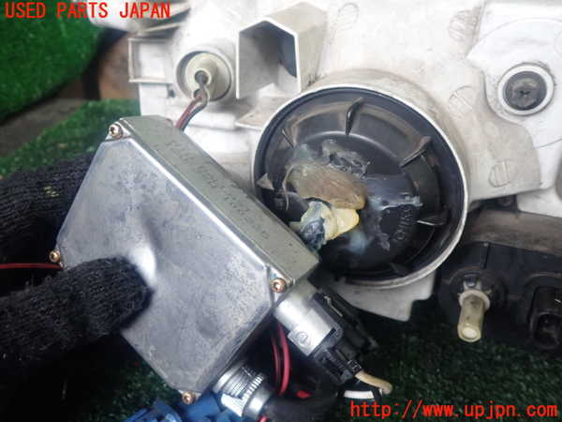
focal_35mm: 30
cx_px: 281
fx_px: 487
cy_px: 211
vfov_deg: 46.8
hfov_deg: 60.0
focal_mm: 5.4
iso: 250
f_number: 2.3
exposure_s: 1/30
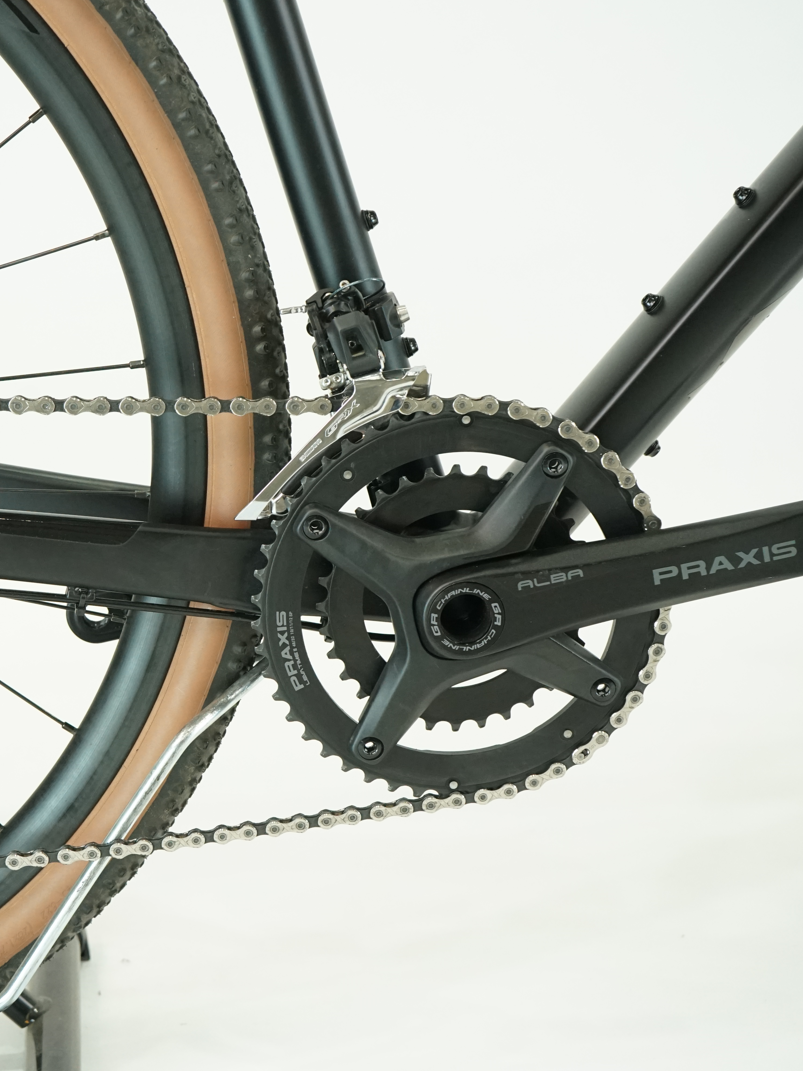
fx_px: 1979
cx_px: 100
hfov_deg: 22.4
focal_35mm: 64
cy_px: 534
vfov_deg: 30.3
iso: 2500
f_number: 6.3
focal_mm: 44
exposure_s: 1/200
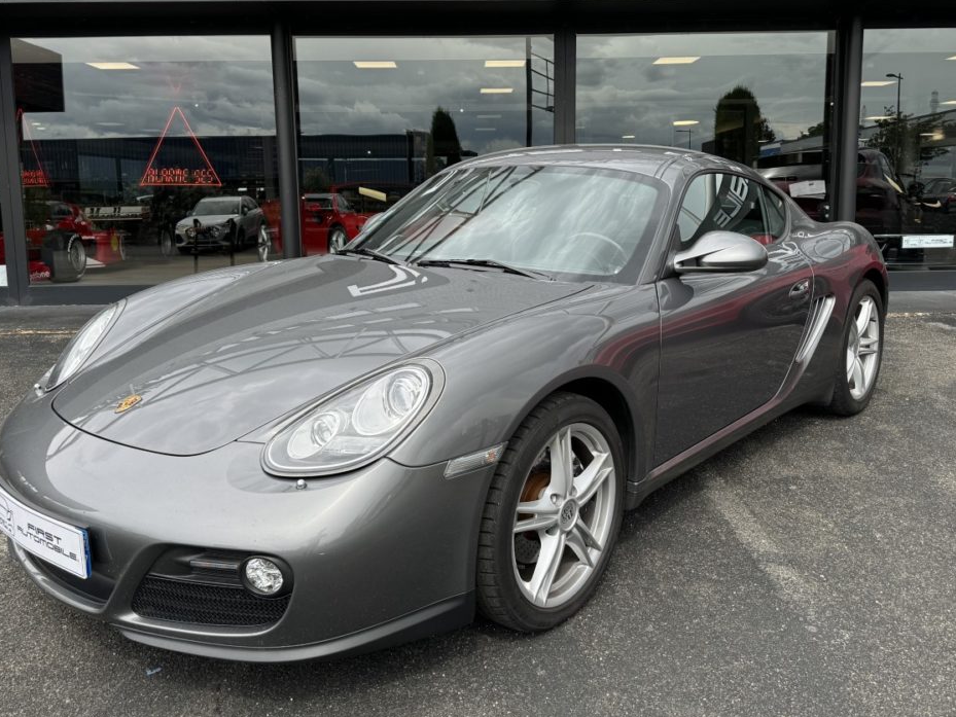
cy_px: 312
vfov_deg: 45.3
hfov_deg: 58.3
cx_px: 479
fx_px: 856
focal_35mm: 31
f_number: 1.78
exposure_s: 1/995
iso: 80
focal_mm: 6.76
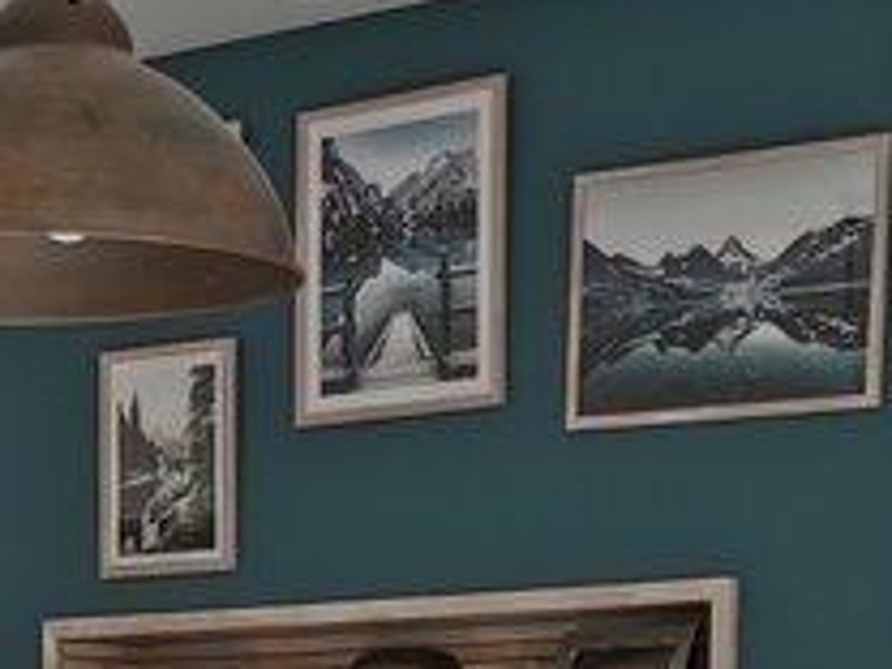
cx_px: -206
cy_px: 1196
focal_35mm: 133
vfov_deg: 10.5
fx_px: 3427
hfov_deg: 14.3
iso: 50
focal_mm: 5.58
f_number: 1.8
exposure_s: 1/343
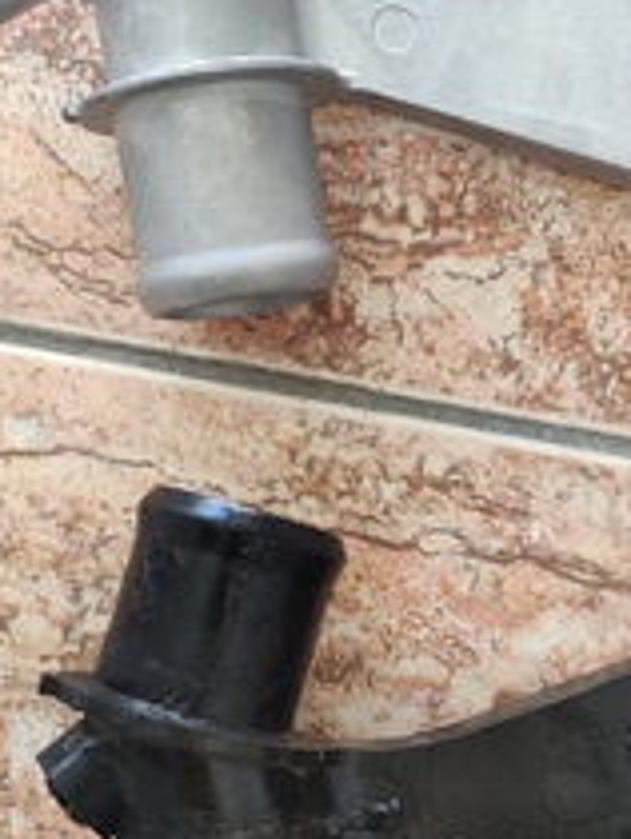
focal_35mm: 37
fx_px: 897
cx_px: 421
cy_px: 483
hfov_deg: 38.3
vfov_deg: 49.9
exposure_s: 1/50
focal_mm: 4.74
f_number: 1.79
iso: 117
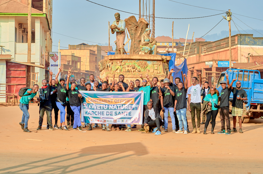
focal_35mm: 75
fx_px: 547
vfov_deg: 18.1
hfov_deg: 27.0
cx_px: 132
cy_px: 87
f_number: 3.5
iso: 100
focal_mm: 50
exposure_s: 1/640
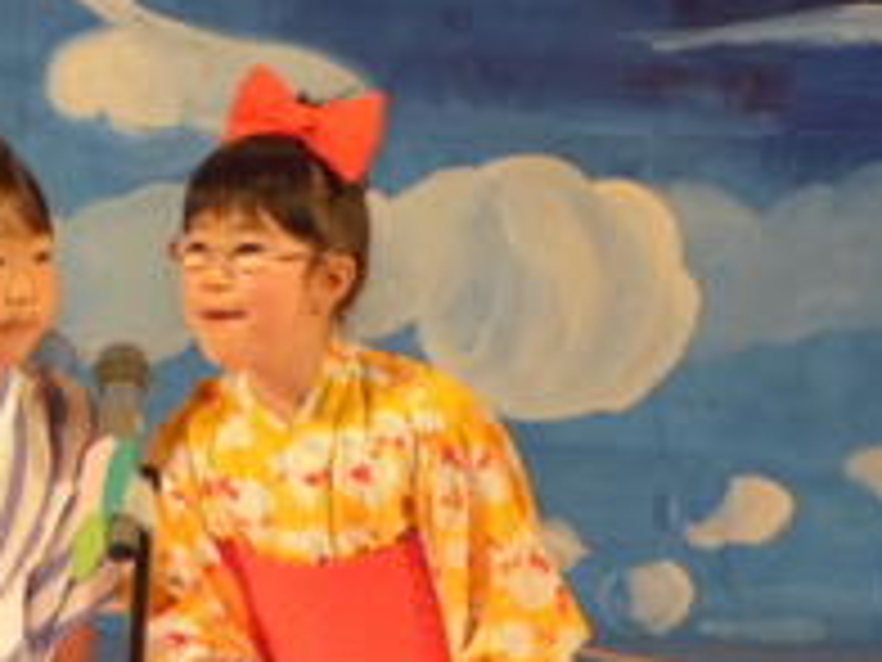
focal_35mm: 386
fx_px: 9835
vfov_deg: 3.9
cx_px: 180
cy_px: 365
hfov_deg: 5.1
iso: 800
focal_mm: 35.3
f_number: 3.8
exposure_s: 1/100
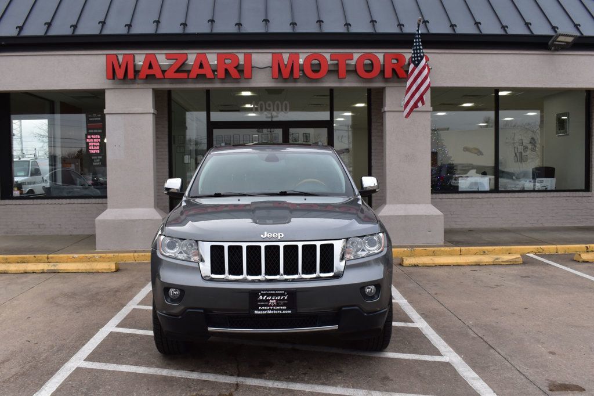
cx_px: 297
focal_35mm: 34
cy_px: 198
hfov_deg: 55.1
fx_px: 569
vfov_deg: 38.3
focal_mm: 23
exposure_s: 1/100
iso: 400
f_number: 9
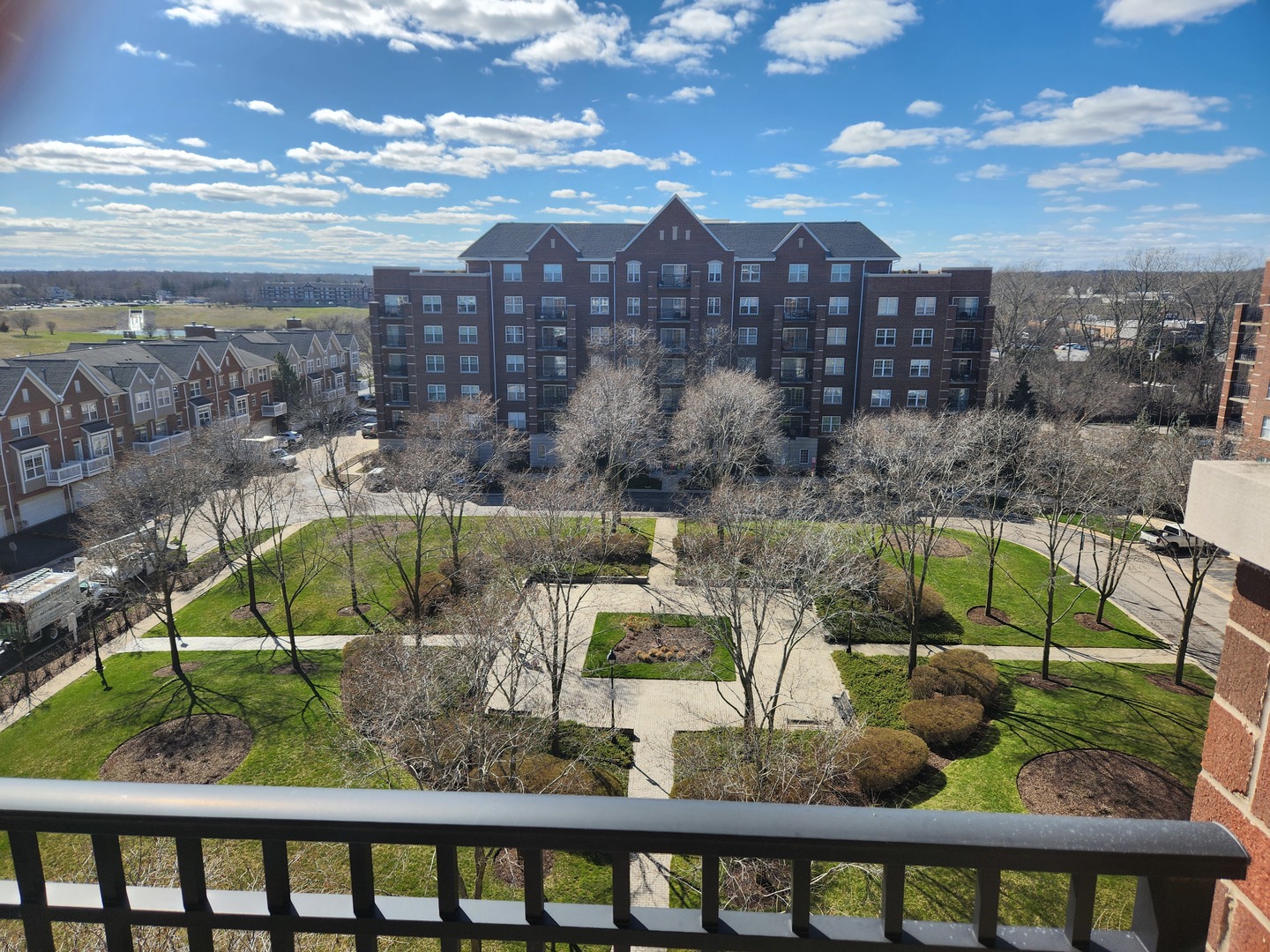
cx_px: 635
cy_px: 476
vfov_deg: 58.9
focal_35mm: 23
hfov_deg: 73.9
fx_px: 844
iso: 20
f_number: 1.8
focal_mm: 5.4
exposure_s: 1/2180
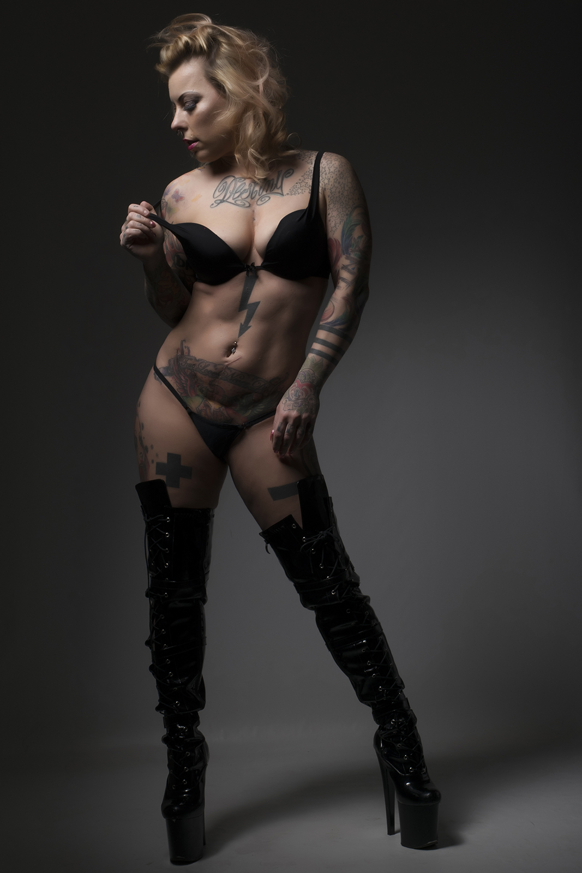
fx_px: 1455
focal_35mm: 60
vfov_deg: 33.4
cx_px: 291
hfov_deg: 22.6
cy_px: 436
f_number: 18
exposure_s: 1/200
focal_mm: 40
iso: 100
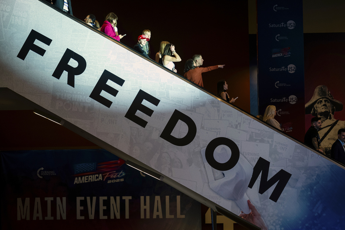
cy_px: 115
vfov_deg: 8.6
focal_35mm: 160
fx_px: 1533
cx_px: 172
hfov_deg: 12.8
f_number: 2.8
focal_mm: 160
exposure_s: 1/320
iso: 2000
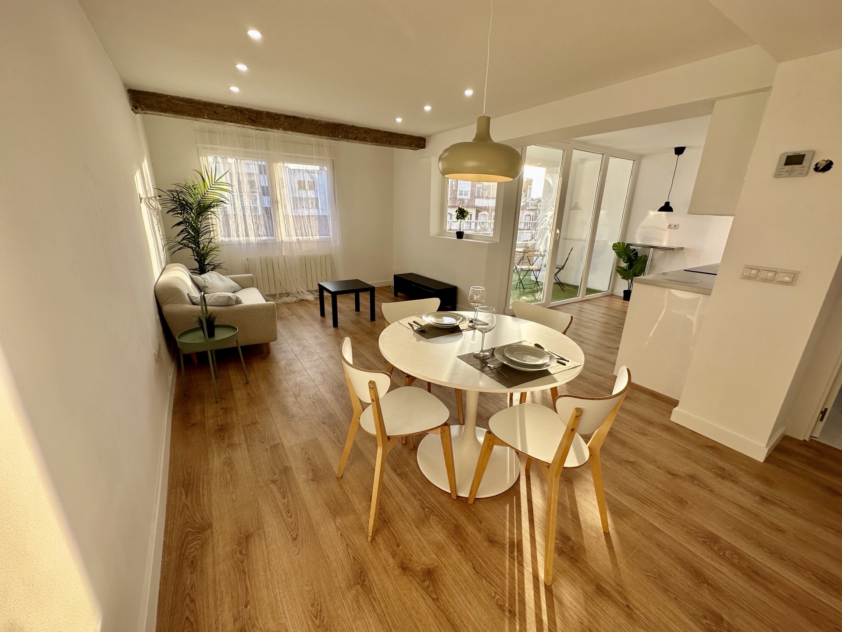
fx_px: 341
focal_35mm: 14
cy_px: 316
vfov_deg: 85.7
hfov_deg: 102.1
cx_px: 421
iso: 40
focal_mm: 2.22
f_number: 2.2
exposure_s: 1/137
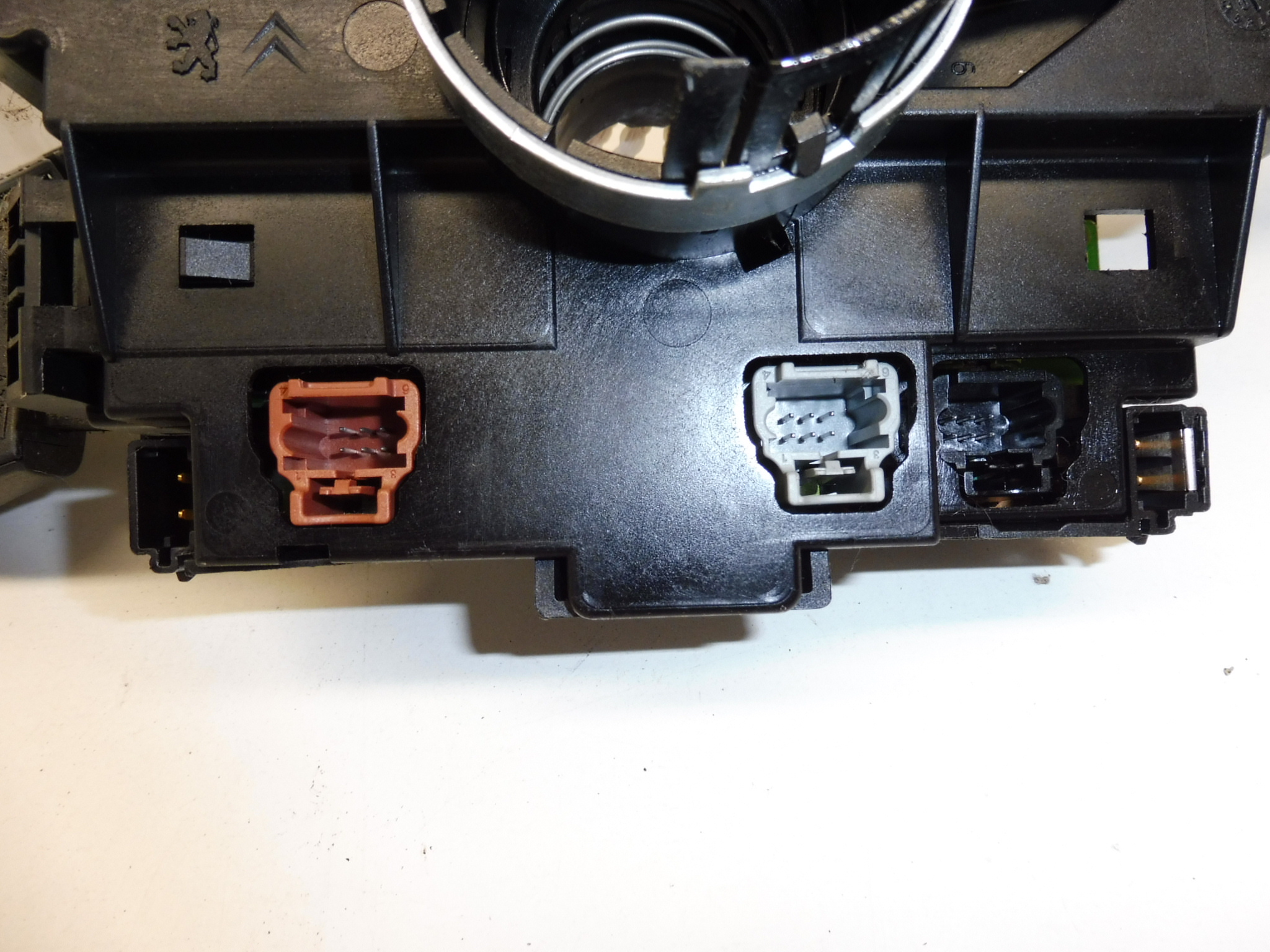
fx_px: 881
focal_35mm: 24
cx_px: 635
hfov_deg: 71.6
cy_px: 476
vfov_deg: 56.8
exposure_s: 1/60
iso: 200
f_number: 4
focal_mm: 4.3
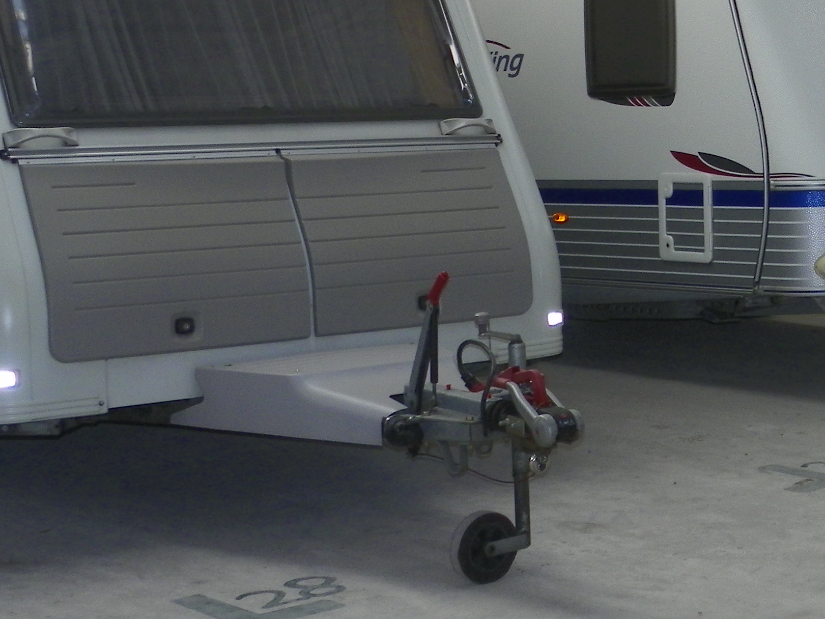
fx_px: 1954
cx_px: 879
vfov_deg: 17.8
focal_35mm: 82
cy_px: 106
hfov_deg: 22.6
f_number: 2.8
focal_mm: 5.5
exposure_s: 1/60
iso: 64
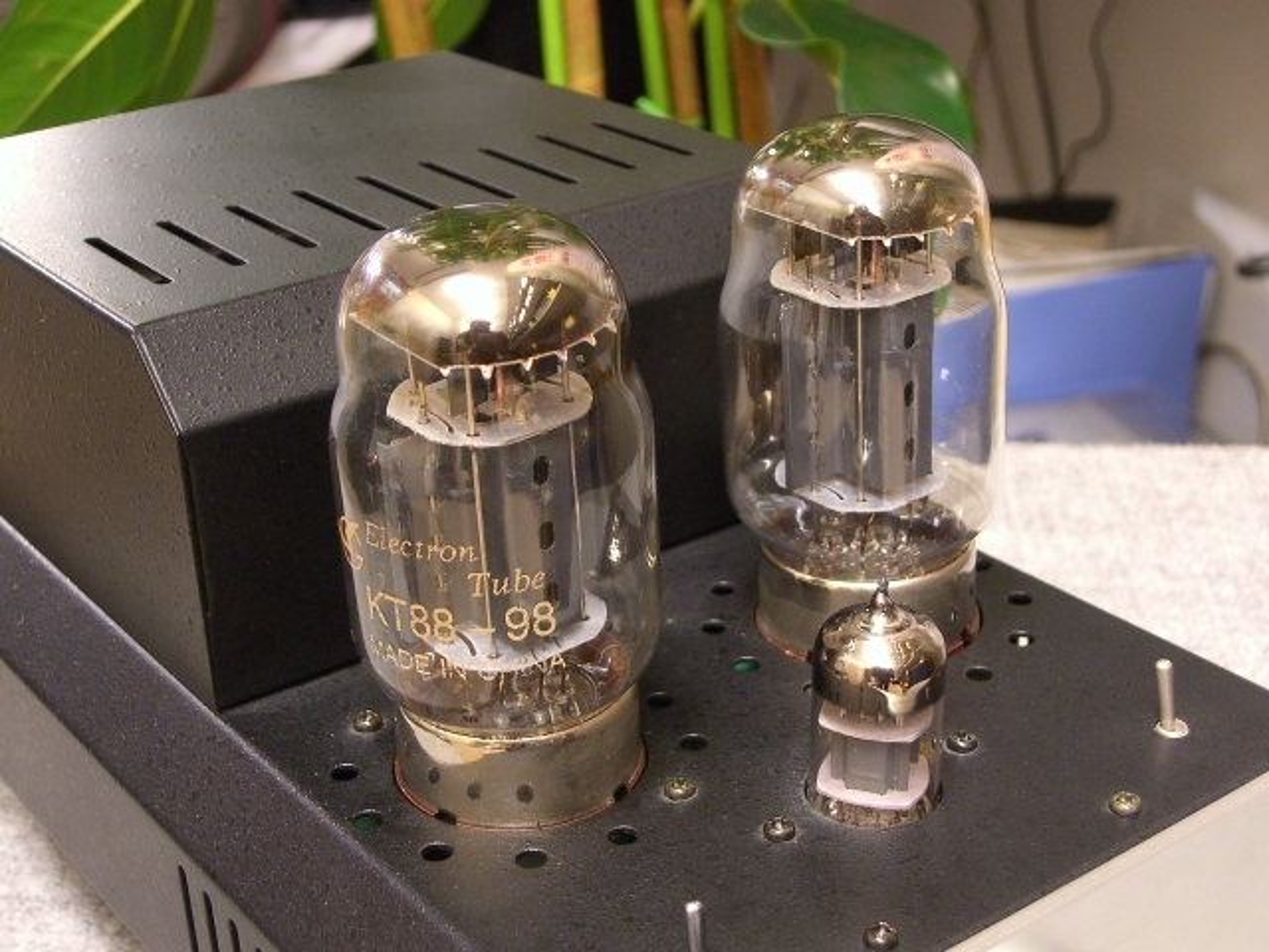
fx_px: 2090
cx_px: 634
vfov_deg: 25.7
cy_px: 476
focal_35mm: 57
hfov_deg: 33.8
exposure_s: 1/6
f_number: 3.6
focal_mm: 11.8
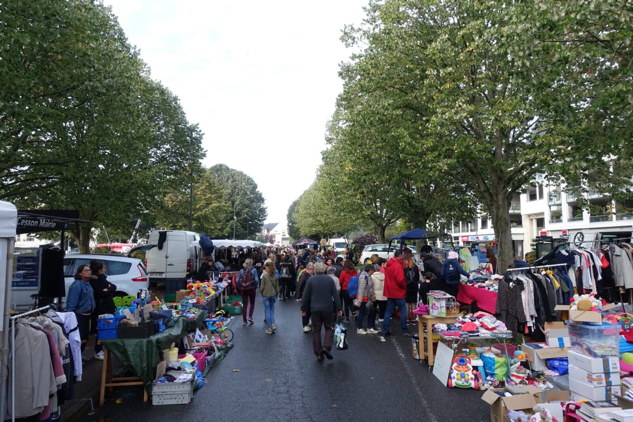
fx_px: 422
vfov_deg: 53.1
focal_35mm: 24
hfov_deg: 73.8
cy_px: 211
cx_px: 316
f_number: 5
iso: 125
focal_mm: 8.8
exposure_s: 1/80
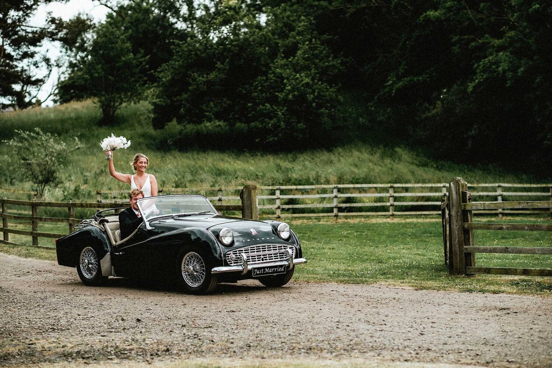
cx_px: 276
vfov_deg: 16.3
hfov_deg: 24.2
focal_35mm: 84
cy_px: 184
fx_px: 1288
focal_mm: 56
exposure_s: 1/2000
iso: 160
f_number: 2
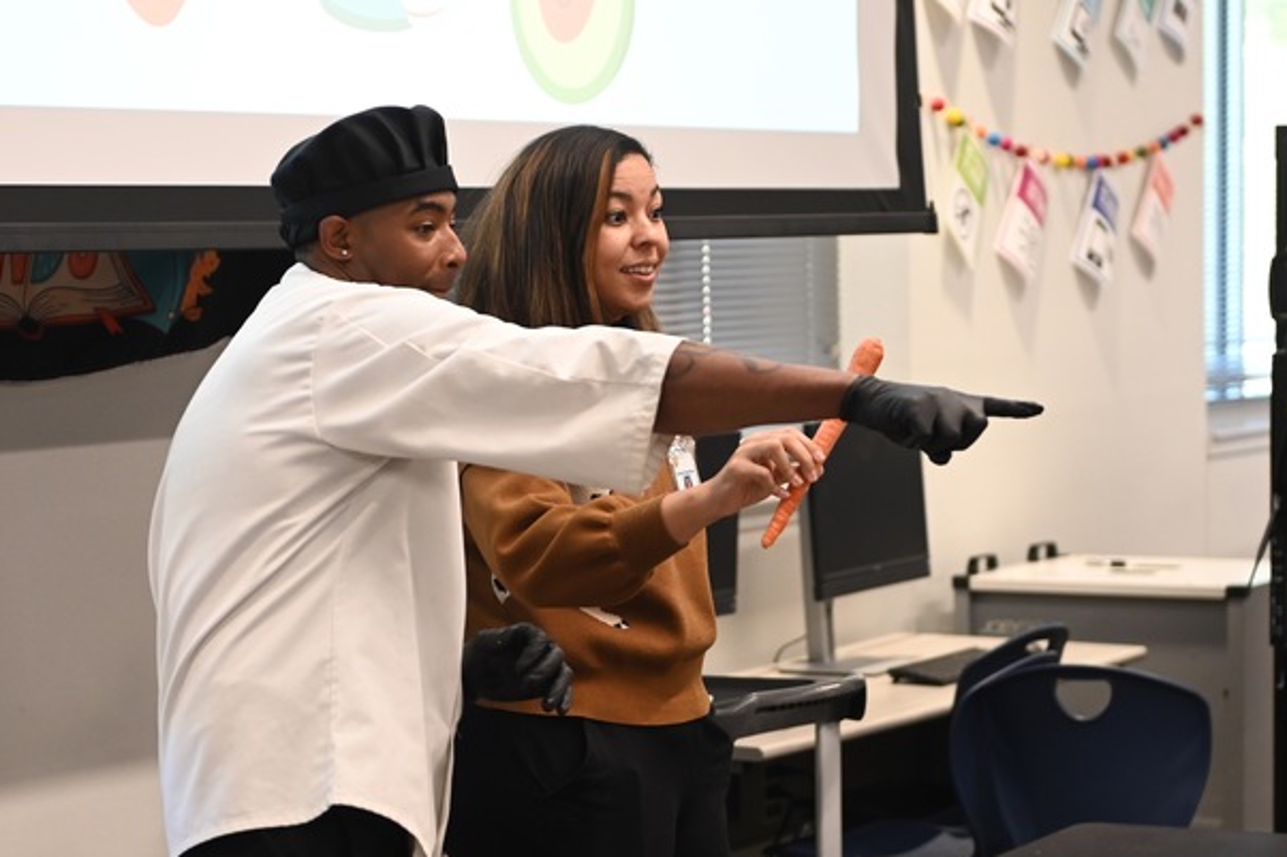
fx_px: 4253
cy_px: 488
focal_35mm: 119
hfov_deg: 17.2
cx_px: 579
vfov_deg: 11.5
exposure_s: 1/250
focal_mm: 70
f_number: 2.8
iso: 1600
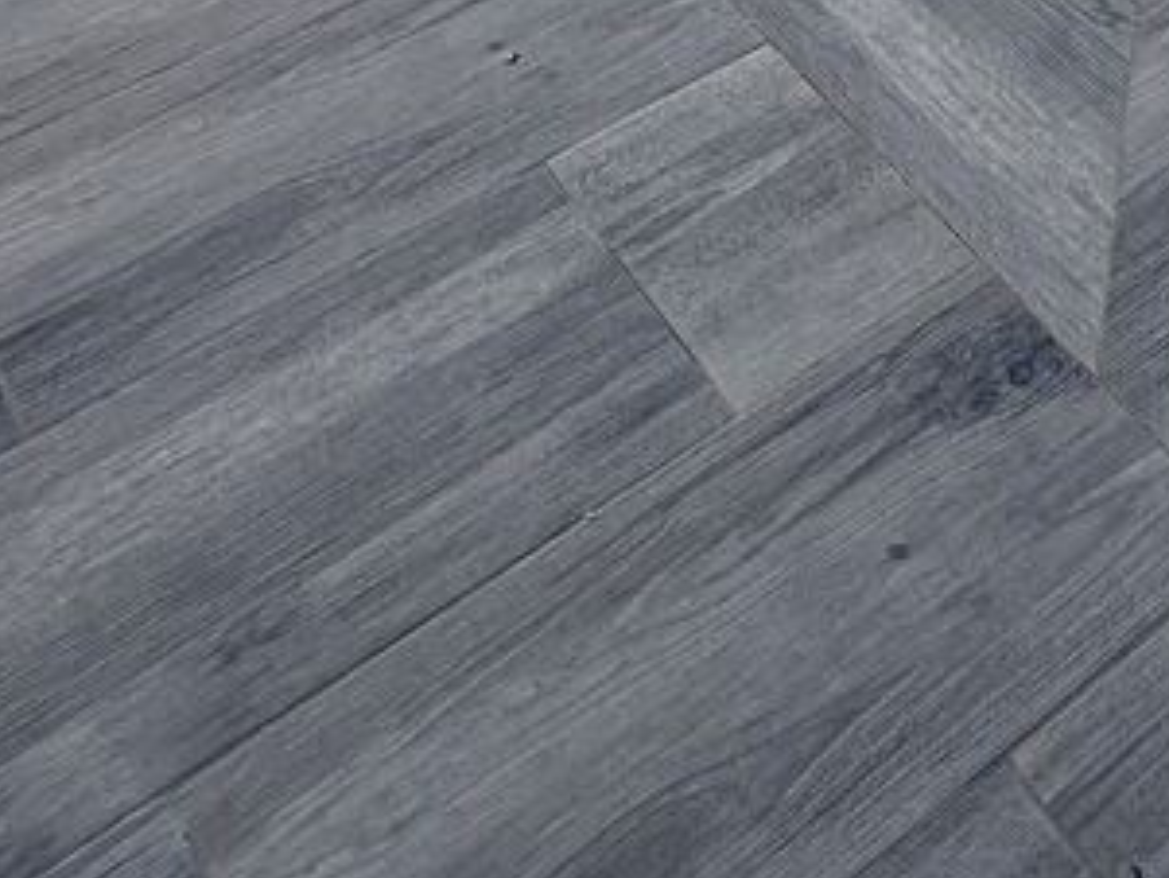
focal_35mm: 67
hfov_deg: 27.7
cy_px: -1096
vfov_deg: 15.3
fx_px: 2264
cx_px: 1099
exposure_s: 1/527
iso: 40
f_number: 2.2
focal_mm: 2.22
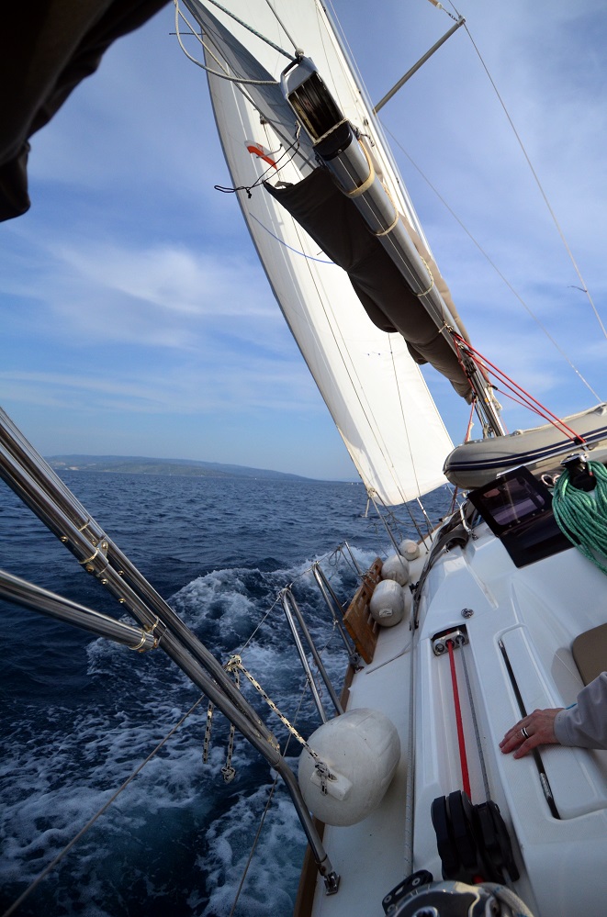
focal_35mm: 18
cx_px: 304
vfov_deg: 90.1
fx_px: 458
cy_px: 458
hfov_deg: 67.1
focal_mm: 12
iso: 640
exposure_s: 1/8000
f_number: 4
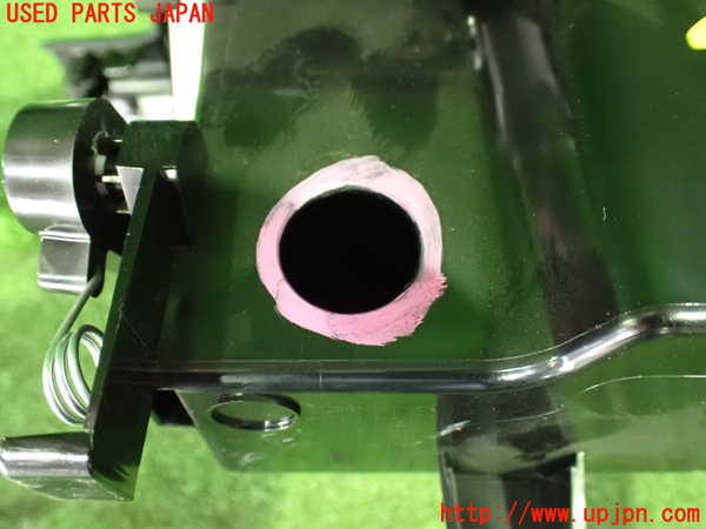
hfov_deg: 60.0
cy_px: 264
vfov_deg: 46.8
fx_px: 612
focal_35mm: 30
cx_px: 353
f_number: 2.3
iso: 1600
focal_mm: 5.4
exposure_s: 1/20
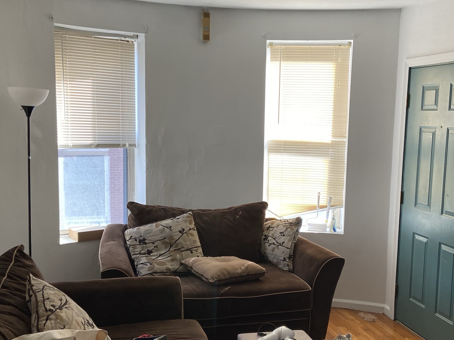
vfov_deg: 32.8
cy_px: 202
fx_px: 577
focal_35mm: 44
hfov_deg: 42.9
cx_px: 236
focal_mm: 4.25
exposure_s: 1/121
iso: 100
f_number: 1.8
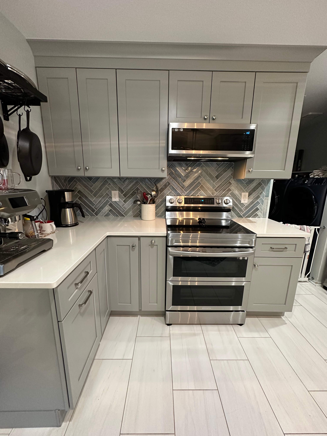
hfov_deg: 85.7
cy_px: 218
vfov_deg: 102.1
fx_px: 176
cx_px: 164
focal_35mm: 14
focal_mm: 2.22
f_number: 2.2
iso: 320
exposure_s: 1/60
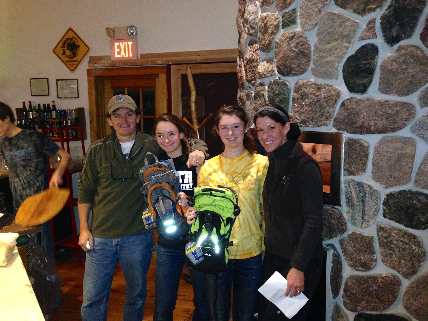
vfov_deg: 42.9
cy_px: 160
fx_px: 408
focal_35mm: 33
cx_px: 214
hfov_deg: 55.4
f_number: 2.4
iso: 400
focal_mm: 4.12
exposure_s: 1/16
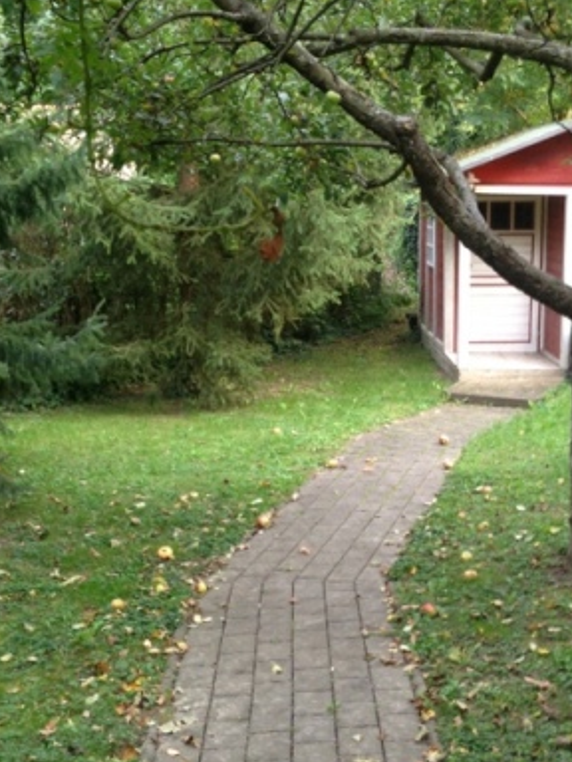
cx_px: 365
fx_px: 1212
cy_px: 359
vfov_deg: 34.9
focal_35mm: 55
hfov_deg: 26.5
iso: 80
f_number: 2.4
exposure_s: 1/20
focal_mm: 4.13
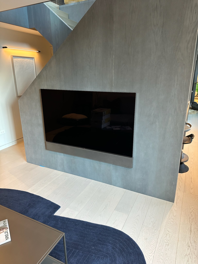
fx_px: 183
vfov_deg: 71.6
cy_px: 132
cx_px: 99
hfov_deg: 56.8
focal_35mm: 24
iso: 200
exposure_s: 1/55
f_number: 1.78
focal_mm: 6.86
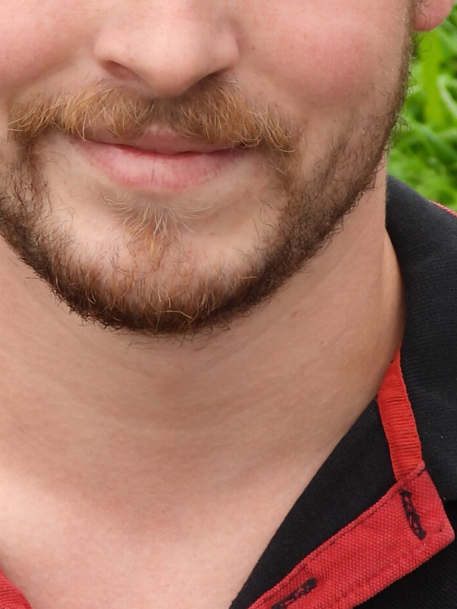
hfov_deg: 6.4
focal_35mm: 231
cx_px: 179
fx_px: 4067
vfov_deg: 8.5
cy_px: 27
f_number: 3.5
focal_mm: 13.5
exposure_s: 1/160
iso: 100
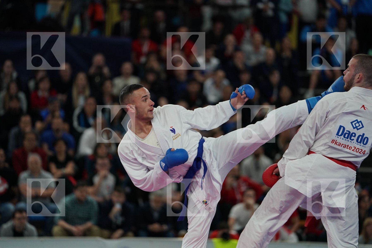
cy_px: 124
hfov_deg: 10.3
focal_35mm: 200
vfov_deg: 6.9
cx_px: 186
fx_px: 2067
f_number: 2.8
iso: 1600
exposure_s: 1/1000
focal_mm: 200
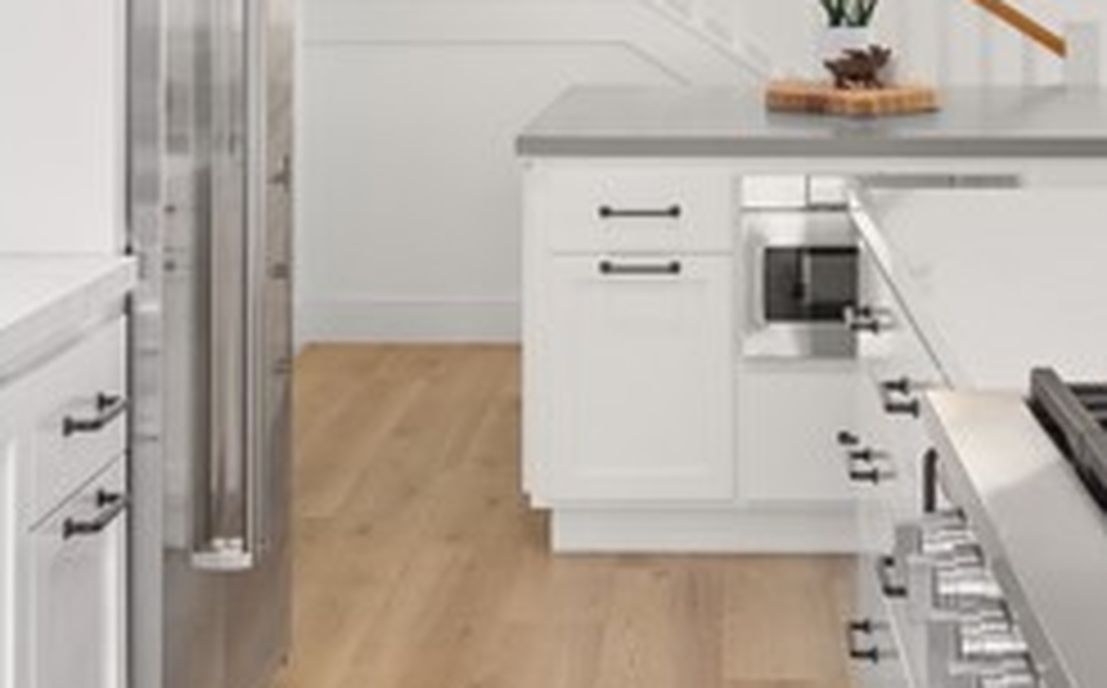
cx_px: 662
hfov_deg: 26.8
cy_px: 18
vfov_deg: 16.6
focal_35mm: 77
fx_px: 2320
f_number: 9
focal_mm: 29
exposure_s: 1/8
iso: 640
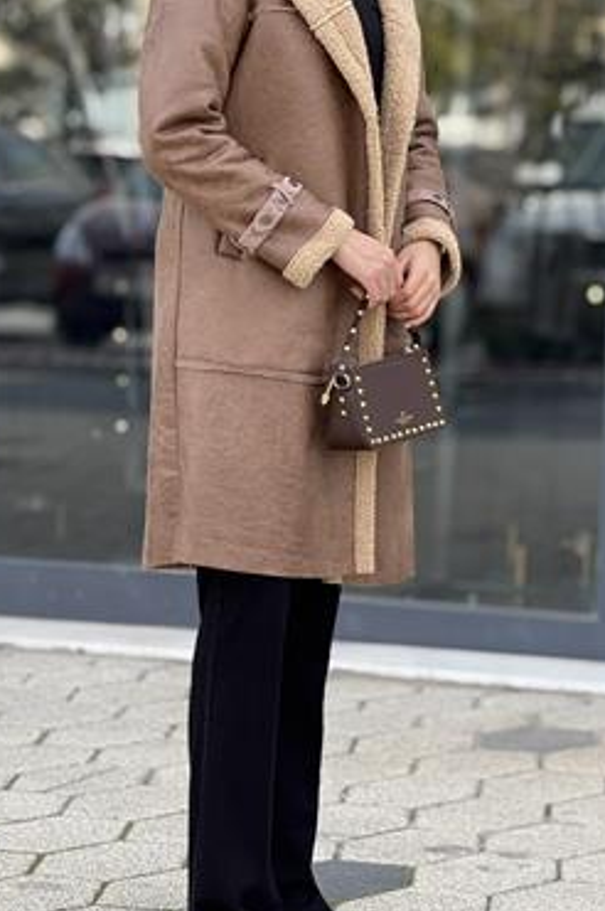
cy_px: 334
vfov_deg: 11.4
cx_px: 302
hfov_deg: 7.6
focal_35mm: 180
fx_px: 4546
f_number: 2.8
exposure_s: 1/344
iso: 64
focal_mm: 15.66
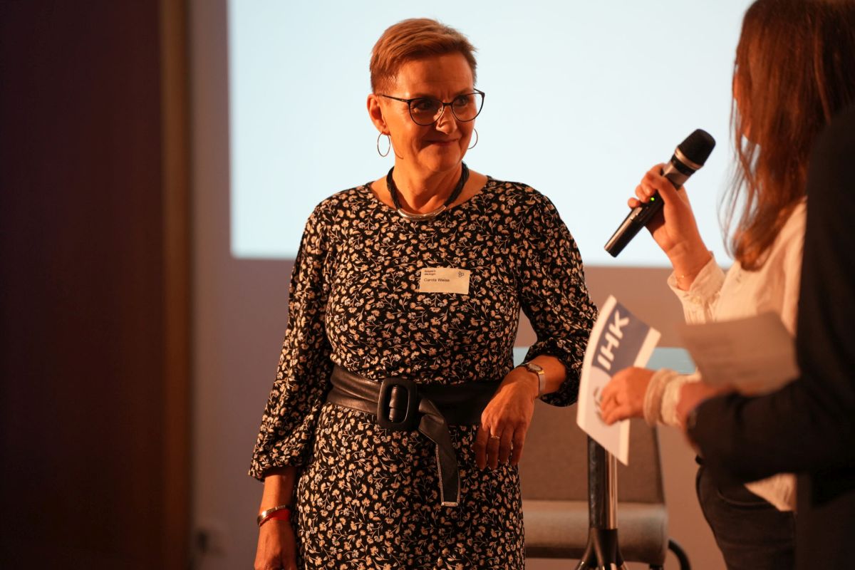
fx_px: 3396
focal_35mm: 143
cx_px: 428
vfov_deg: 9.6
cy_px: 285
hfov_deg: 14.3
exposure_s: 1/125
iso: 1600
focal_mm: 143
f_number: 2.8
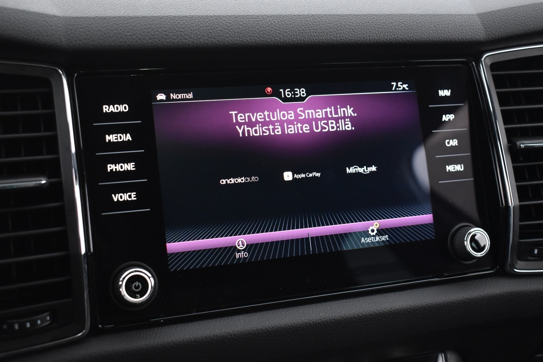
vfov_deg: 28.1
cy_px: 181
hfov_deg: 41.1
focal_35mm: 48
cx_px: 272
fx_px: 724
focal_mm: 32
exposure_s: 1/20
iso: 3200
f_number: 4.5
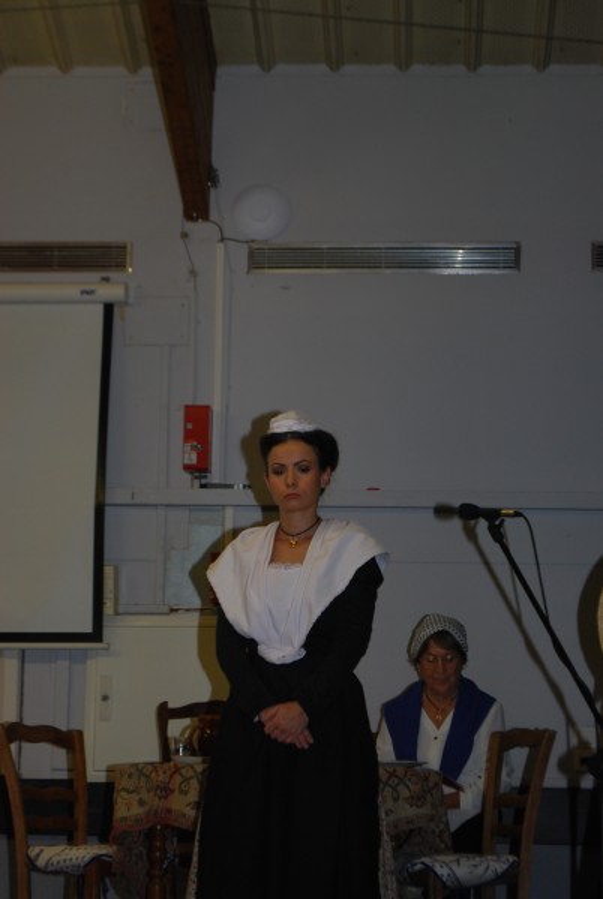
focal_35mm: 82
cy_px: 450
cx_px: 302
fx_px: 2066
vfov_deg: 24.6
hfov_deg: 16.6
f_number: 5.6
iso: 400
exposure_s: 1/60
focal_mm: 55
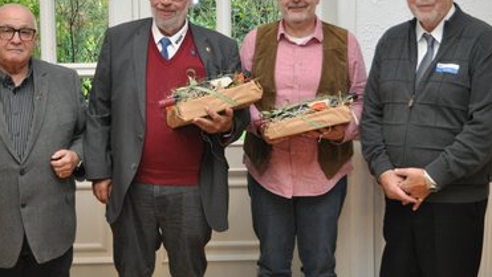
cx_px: 216
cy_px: 123
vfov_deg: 30.4
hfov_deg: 51.5
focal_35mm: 39
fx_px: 509
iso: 800
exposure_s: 1/60.2
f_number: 4
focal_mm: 20
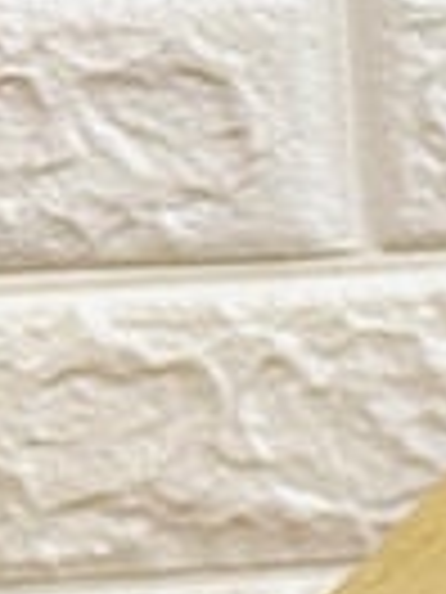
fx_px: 3762
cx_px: 2365
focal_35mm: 219
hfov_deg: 5.1
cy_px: -230
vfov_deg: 8.9
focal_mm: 6.86
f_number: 1.78
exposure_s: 1/60
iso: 500
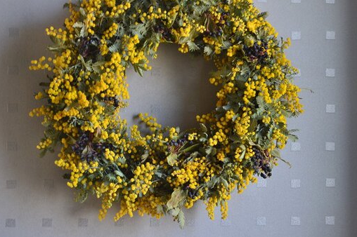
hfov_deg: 29.6
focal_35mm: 68
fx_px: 674
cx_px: 155
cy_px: 93
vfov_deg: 20.0
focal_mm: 36
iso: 560
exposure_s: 1/15
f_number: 5
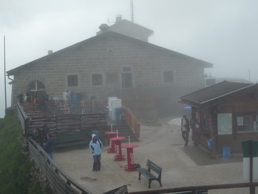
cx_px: 129
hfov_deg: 32.2
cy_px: 97
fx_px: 447
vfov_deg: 24.4
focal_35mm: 60
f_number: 4.3
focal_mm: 8.8
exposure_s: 1/250
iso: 100
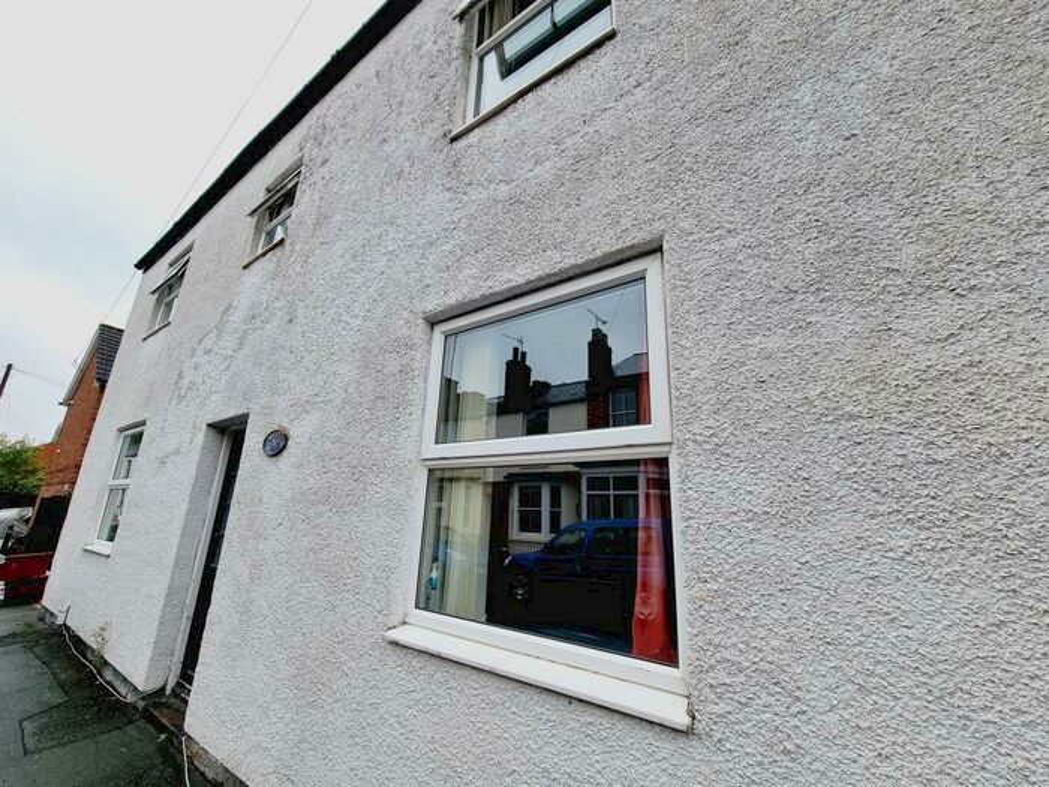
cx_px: 524
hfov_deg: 106.2
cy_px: 394
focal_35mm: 13
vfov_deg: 89.9
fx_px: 394
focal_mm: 2.2
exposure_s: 1/389
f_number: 2.2
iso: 50
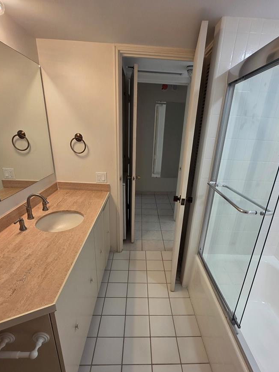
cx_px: 148
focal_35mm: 18
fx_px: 193
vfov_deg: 86.7
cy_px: 223
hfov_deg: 71.5
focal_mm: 2.2
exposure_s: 1/120
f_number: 1.9
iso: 125
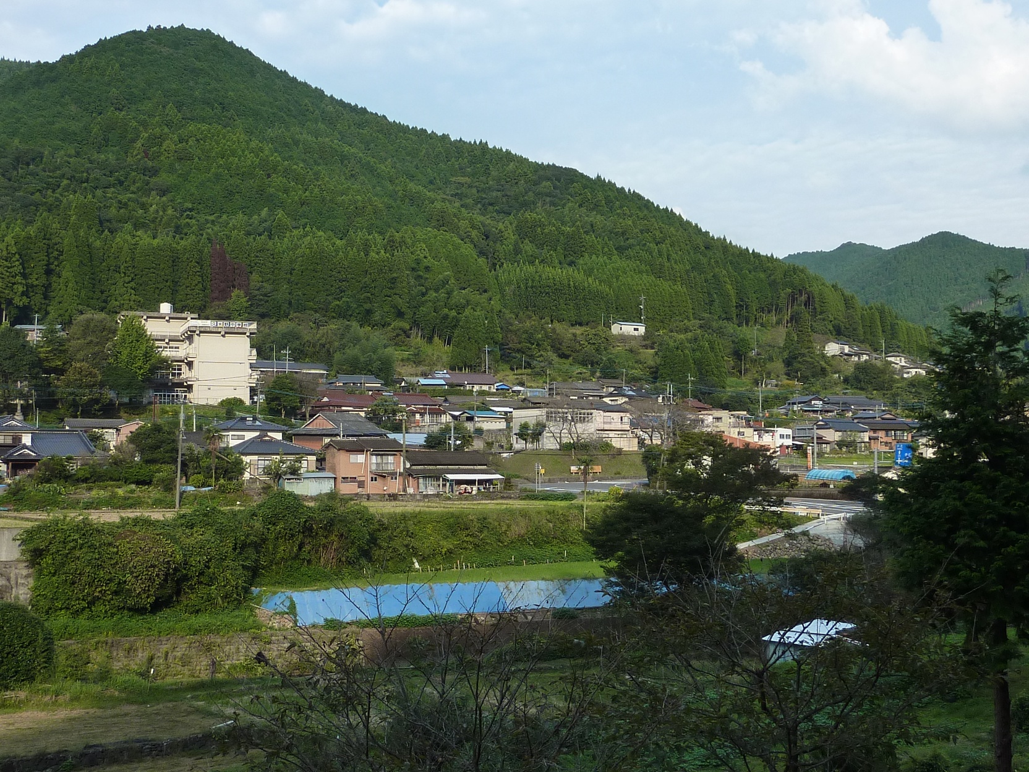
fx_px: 1367
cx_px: 514
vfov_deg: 31.5
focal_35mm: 46
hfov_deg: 41.2
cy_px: 386
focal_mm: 5.3
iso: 125
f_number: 4
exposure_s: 1/400
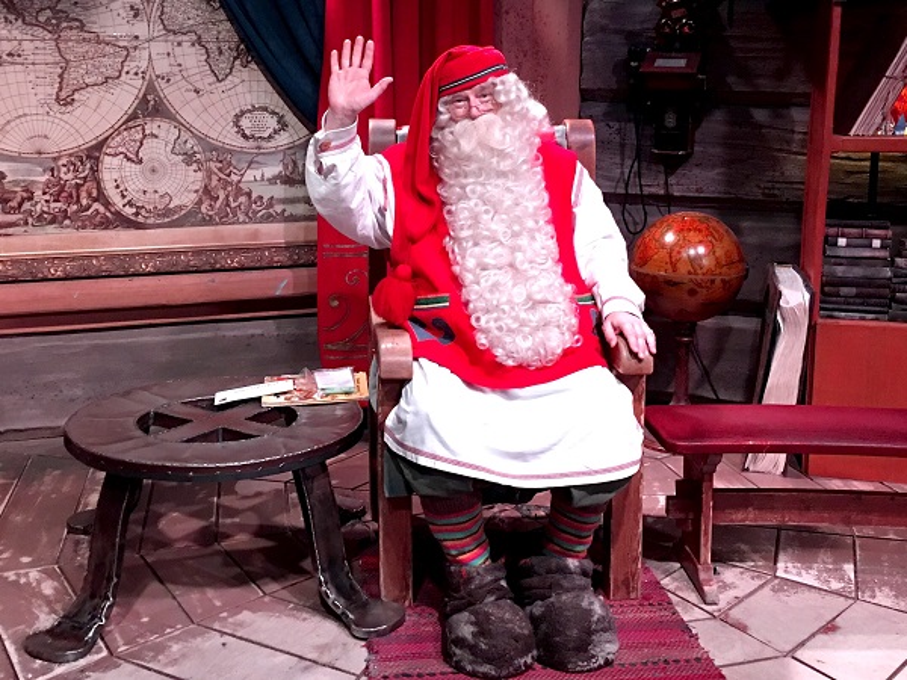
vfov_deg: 48.2
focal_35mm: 29
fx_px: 760
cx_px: 454
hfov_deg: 61.7
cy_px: 340
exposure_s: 1/17
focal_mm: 4.15
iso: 125
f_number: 2.2
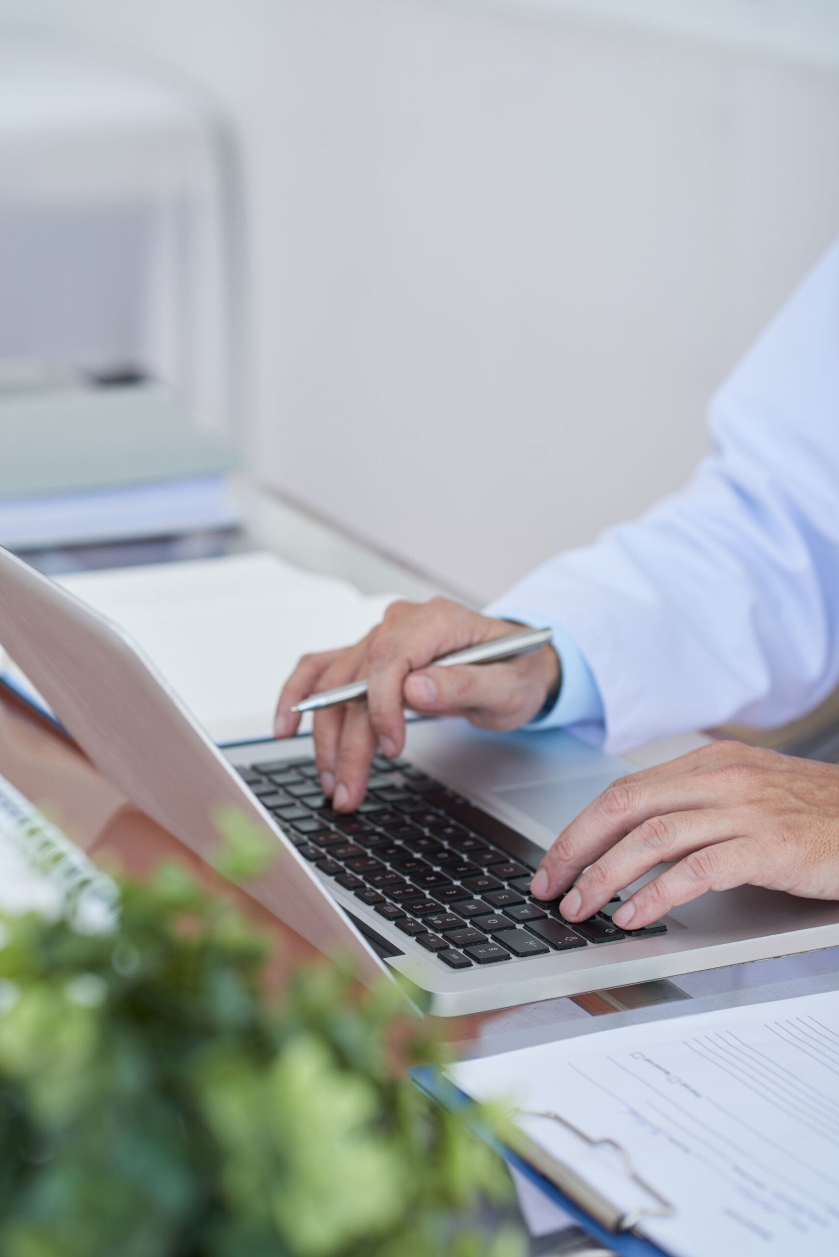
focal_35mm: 85
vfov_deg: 23.9
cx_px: 420
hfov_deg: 16.1
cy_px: 628
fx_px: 2968
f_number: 4
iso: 320
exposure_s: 1/250
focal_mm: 85
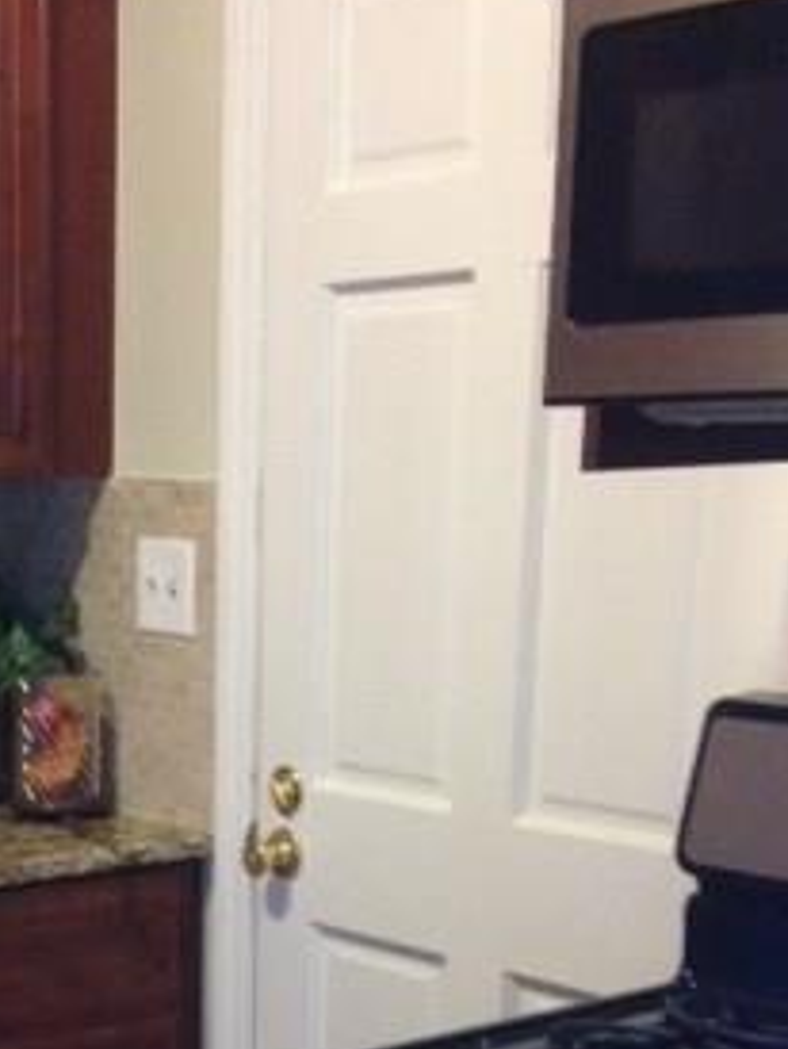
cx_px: -38
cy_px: 1049
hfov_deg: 18.6
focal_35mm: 77
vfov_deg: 24.2
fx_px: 2333
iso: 250
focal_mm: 4.12
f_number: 2.4
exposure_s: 1/20
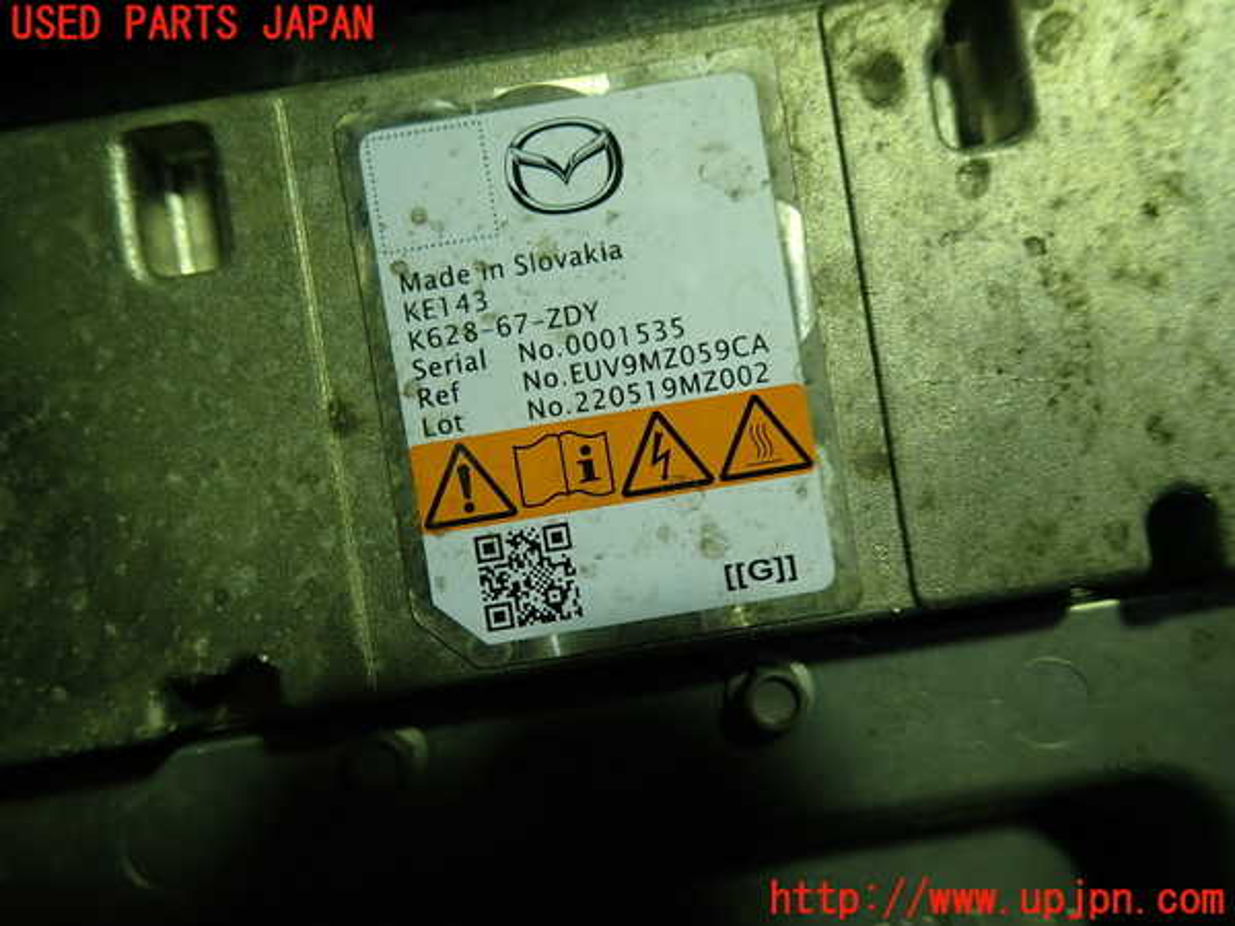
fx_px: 892
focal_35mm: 25
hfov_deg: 69.4
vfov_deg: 54.9
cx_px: 618
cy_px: 463
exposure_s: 1/60
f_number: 2
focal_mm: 4.5
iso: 125
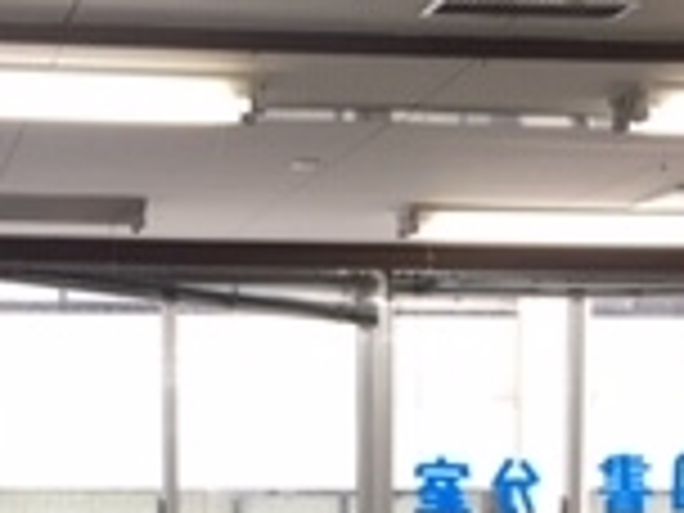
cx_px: 310
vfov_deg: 11.4
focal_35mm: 122
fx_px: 2411
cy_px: 878
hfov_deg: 16.1
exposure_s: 1/100
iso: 40
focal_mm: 4.2
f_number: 2.2
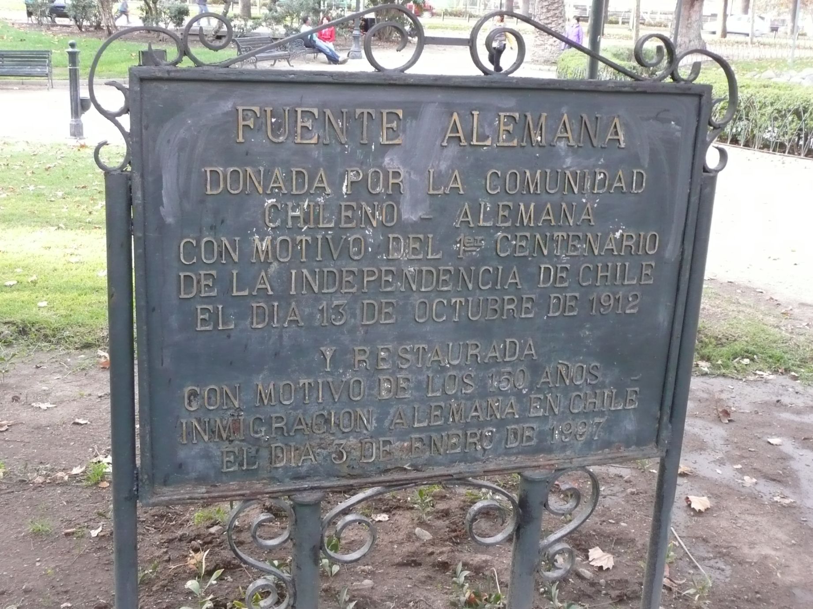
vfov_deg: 32.2
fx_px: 1057
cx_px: 406
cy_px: 304
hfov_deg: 42.1
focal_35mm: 45
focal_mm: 7.3
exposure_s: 1/30
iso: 320
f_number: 4.1
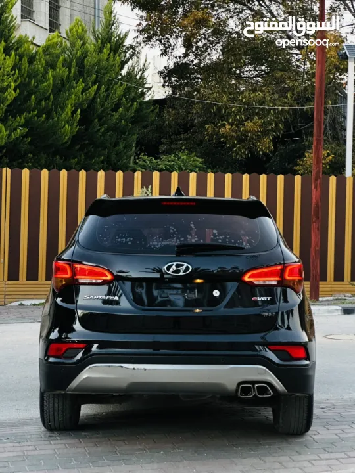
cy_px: 236
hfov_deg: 19.1
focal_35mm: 77
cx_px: 178
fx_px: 1053
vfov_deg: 25.3
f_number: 2.8
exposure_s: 1/60
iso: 640
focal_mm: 9
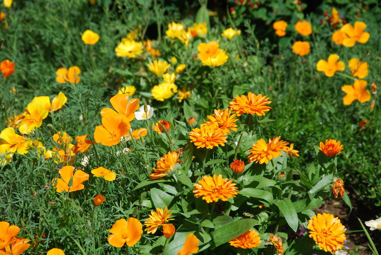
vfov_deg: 4.6
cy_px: 128
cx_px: 190
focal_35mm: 300
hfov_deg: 6.9
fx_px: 3178
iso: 100
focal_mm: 200
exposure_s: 1/320
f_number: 8
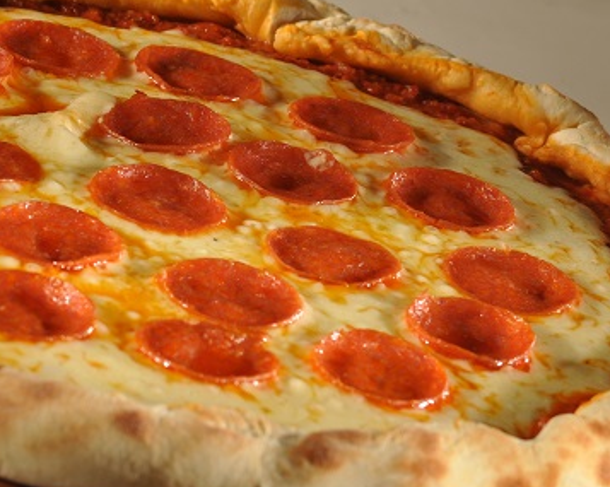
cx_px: 157
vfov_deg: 5.3
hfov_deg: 6.6
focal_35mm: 291
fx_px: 5249
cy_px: 227
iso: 200
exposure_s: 1/125
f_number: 9
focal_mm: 86
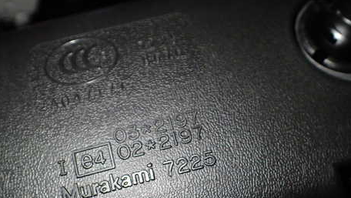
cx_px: 203
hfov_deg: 47.2
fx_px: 400
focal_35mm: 43
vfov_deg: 27.3
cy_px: 151
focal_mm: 5.4
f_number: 2.3
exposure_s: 1/125
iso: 500
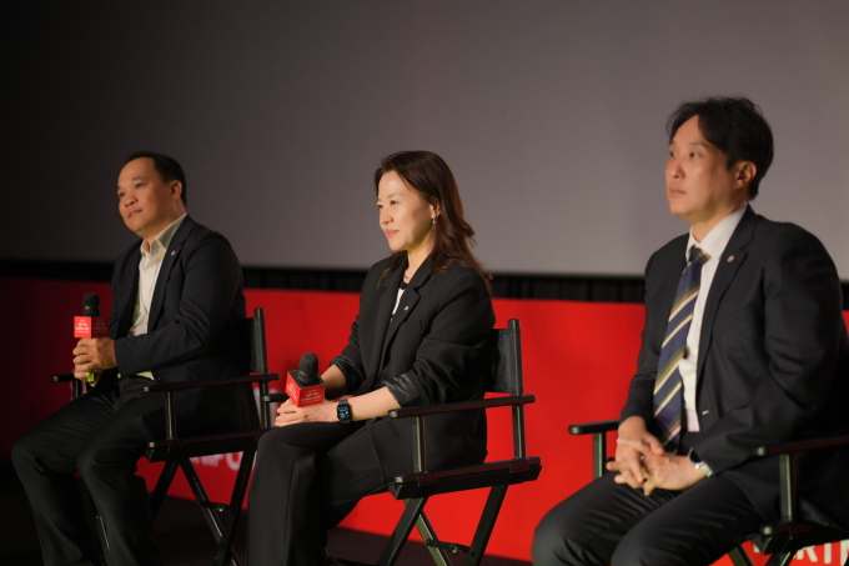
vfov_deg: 16.1
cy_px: 283
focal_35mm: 85
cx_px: 424
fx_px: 2004
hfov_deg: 23.9
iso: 800
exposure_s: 1/200
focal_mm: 85
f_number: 1.8
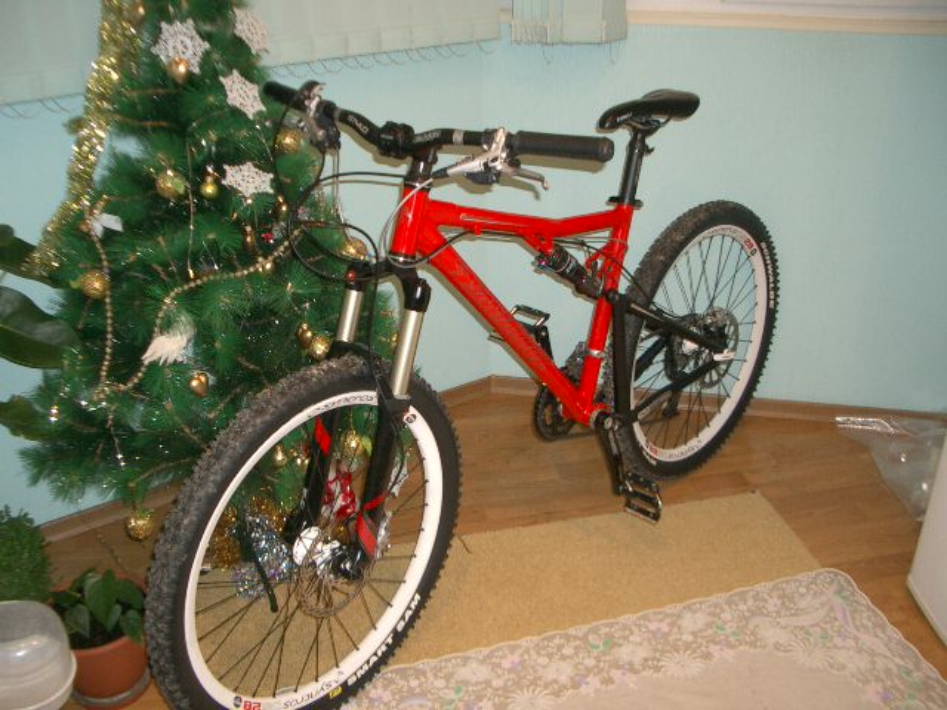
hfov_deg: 52.6
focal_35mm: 35
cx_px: 474
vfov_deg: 40.7
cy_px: 355
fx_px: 958
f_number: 2.6
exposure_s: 1/40
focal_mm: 5.8
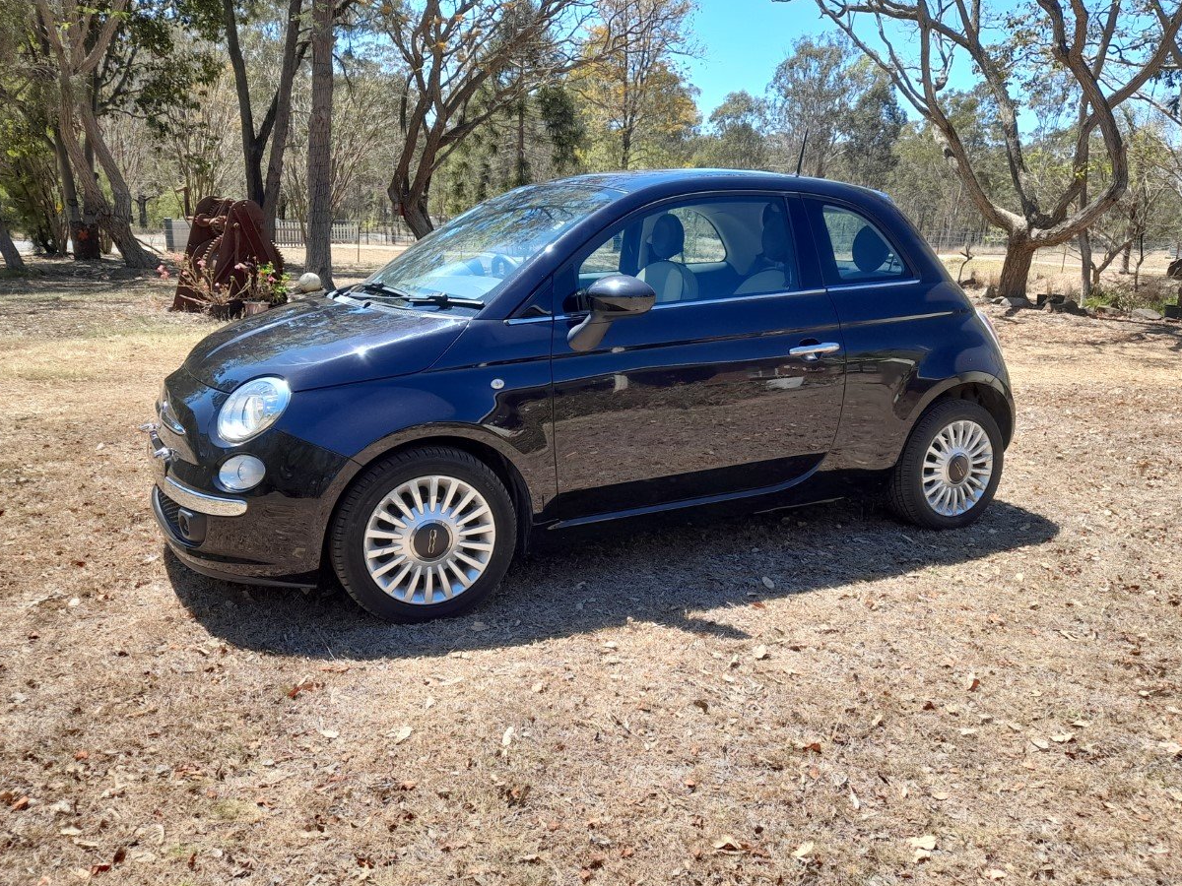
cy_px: 433
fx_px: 1024
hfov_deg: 59.9
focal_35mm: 30
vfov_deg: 46.8
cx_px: 617
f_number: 2
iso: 20
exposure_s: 1/323
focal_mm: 4.6
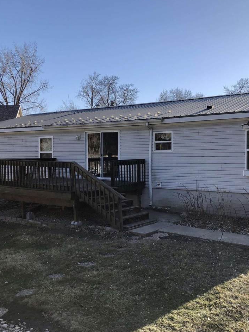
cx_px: 133
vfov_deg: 49.0
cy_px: 164
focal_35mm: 38
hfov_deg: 37.7
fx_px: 365
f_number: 1.8
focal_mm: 3.99
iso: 20
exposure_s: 1/1245
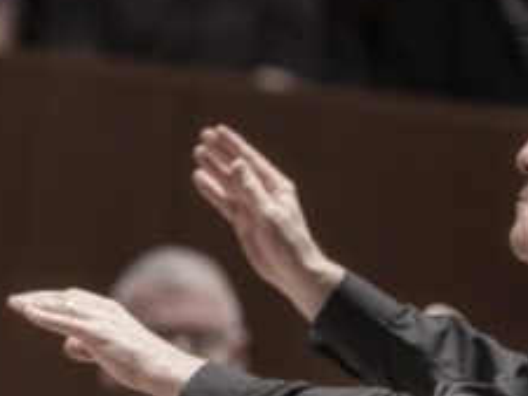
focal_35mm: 1207
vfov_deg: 1.2
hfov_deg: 1.6
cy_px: 303
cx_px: -70
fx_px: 18420
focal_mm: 391
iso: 3200
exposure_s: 1/400
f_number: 6.3
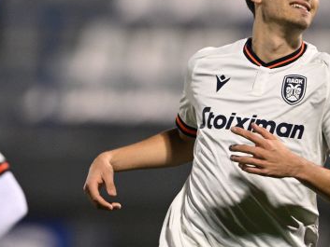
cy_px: 146
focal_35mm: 849
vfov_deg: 1.8
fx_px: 8096
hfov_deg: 2.3
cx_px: 118
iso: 2500
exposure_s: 1/1000
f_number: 3.2
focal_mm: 400
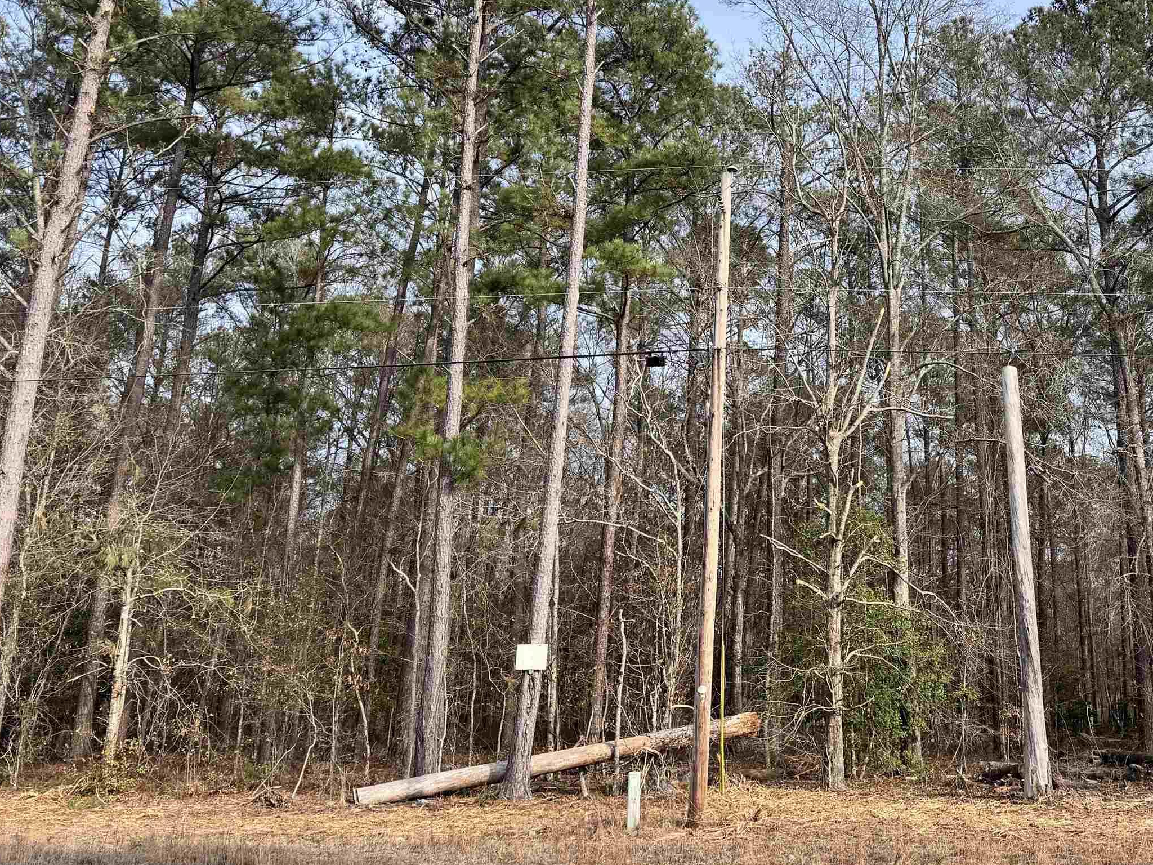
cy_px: 295
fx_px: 1199
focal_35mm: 36
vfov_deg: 39.2
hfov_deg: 49.9
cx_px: 821
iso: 80
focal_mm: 6.76
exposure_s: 1/2041
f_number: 1.78
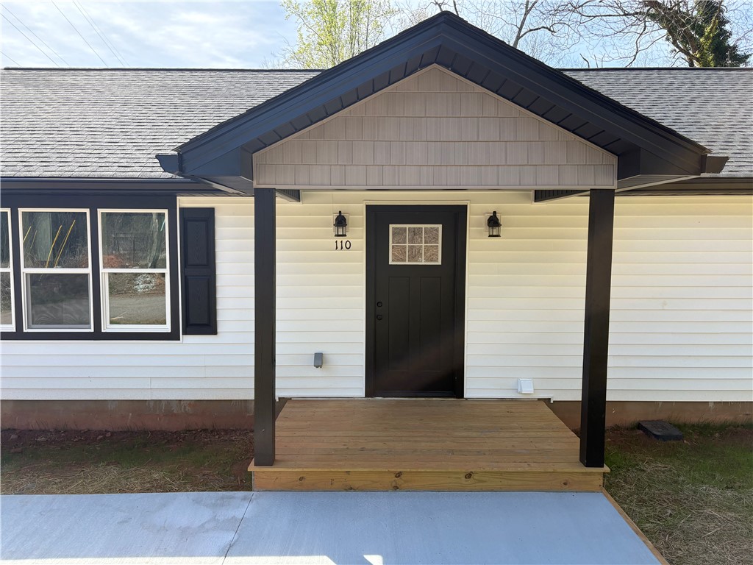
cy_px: 282
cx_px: 376
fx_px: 566
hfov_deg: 67.3
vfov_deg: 53.1
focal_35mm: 26
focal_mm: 5.96
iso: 50
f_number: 1.6
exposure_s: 1/1081
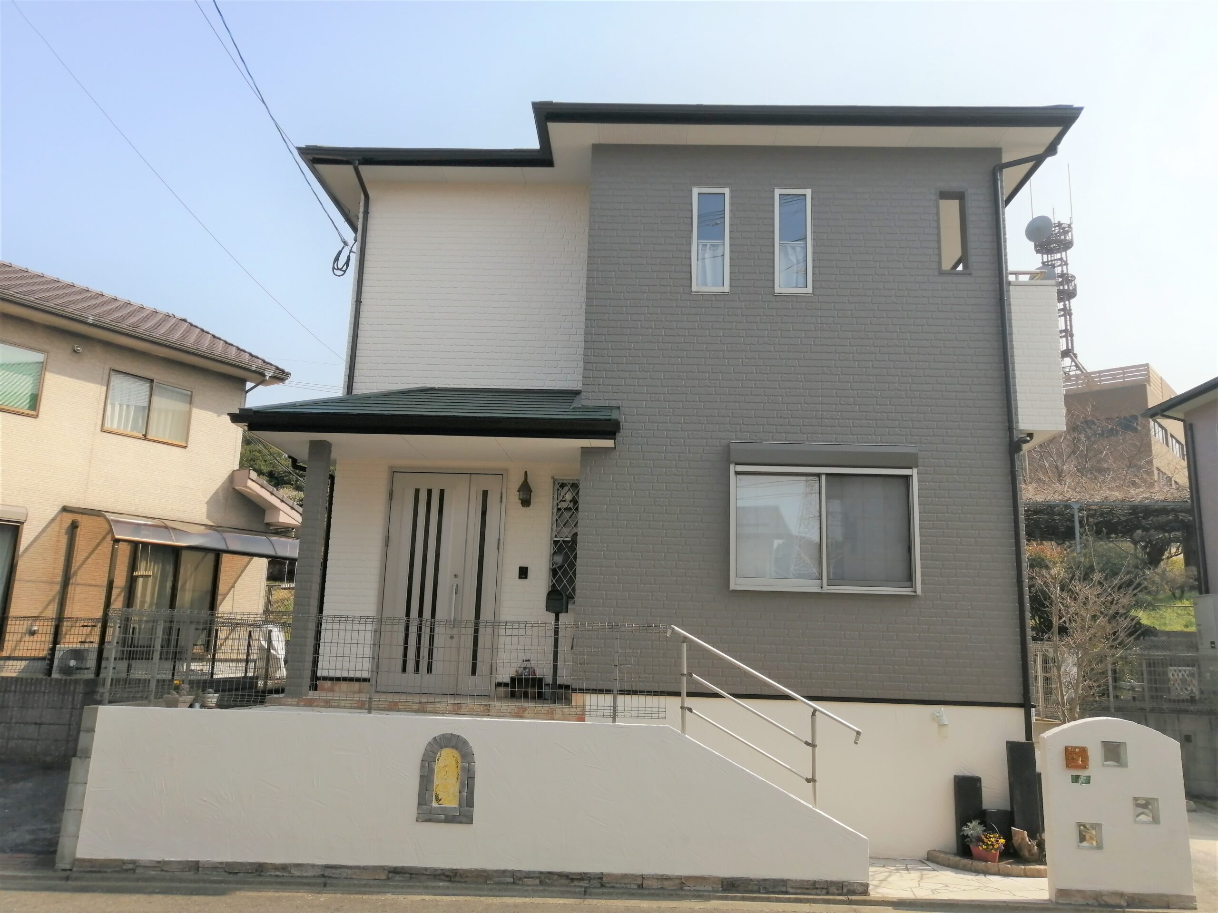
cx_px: 609
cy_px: 456
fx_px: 950
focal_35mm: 27
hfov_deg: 65.3
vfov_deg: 51.4
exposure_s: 1/1490
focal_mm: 3.62
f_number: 1.8
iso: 50
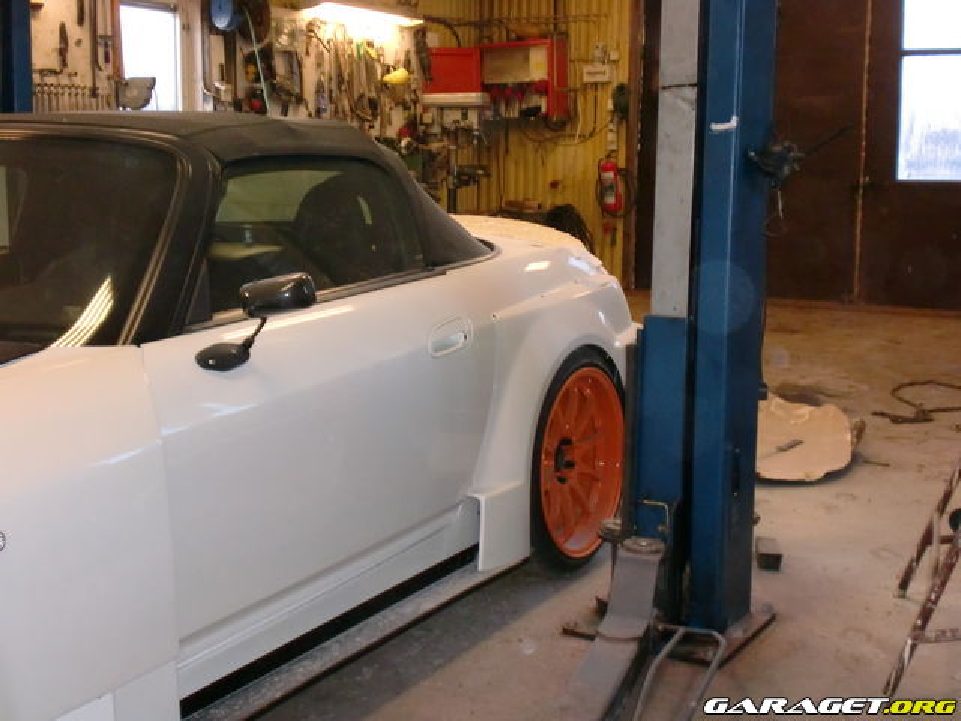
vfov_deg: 31.5
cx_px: 480
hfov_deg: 41.2
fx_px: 1277
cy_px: 360
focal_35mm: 46
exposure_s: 1/60
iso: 400
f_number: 3.6
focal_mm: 8.44
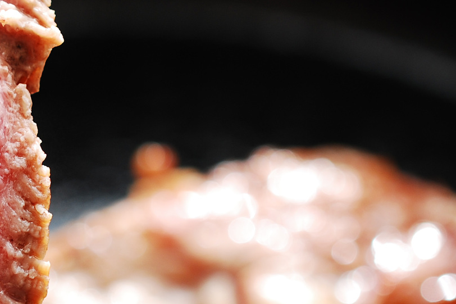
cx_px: 41
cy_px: 224
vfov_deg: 9.3
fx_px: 1874
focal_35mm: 148
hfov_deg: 13.7
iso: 100
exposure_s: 1/60
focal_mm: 40
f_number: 4.5
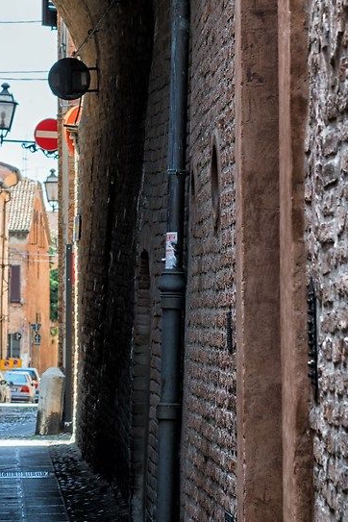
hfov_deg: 6.1
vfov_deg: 9.2
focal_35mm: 221
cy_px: -33
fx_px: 3204
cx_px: -188
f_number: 5
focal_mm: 50
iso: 64
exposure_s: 1/100
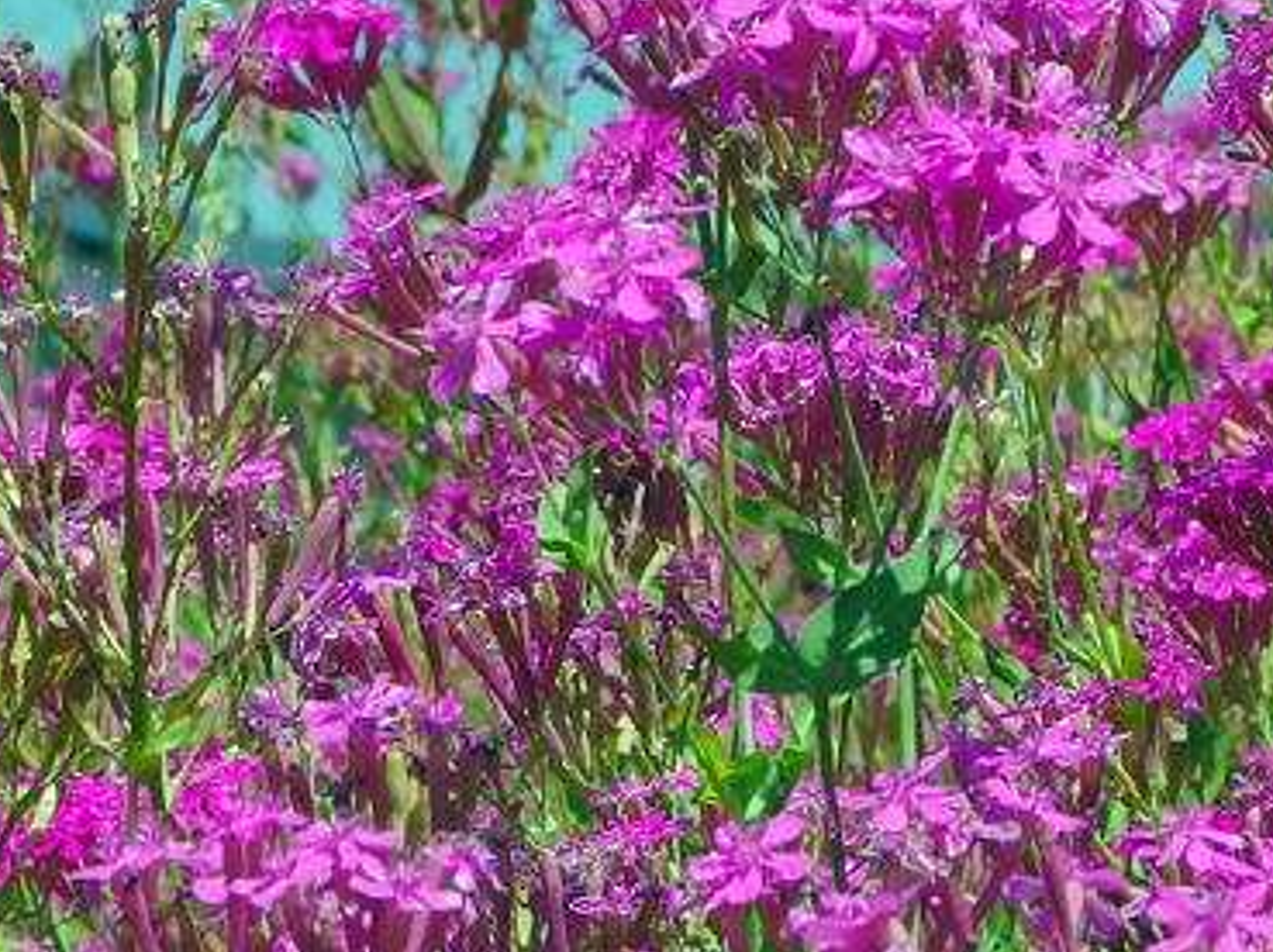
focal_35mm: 200
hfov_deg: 9.9
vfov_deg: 7.4
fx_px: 7348
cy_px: 293
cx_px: 831
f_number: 5.6
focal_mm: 15.4
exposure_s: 1/800
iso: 200
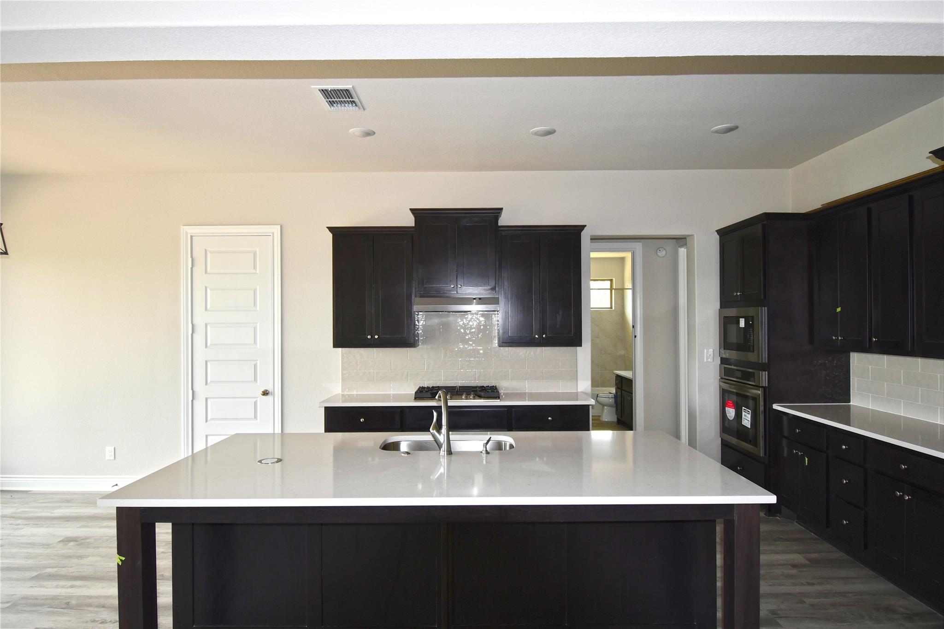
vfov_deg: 59.5
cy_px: 314
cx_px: 472
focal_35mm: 21
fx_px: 551
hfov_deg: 81.2
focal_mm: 14
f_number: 5
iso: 400
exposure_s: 1/100
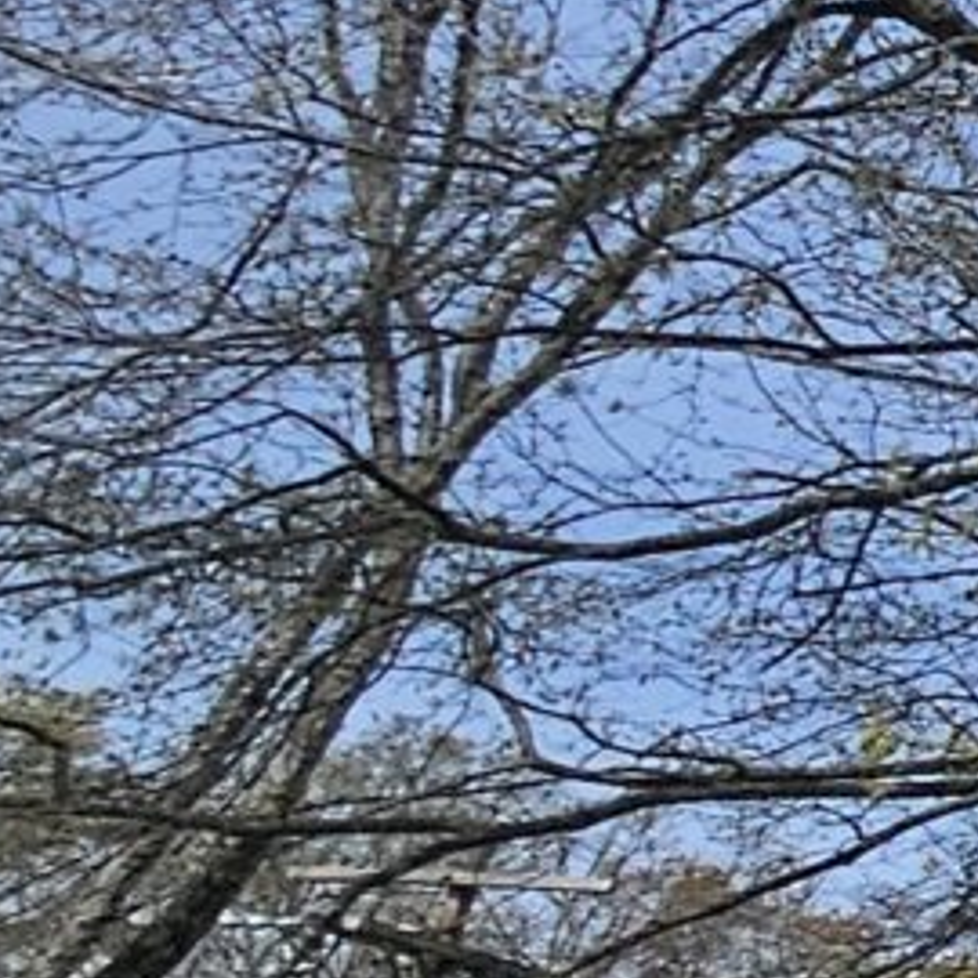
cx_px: 4484
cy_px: 645
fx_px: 3484
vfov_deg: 15.9
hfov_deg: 7.0
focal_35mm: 109
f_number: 2.2
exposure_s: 1/3850
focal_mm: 2.2
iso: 50
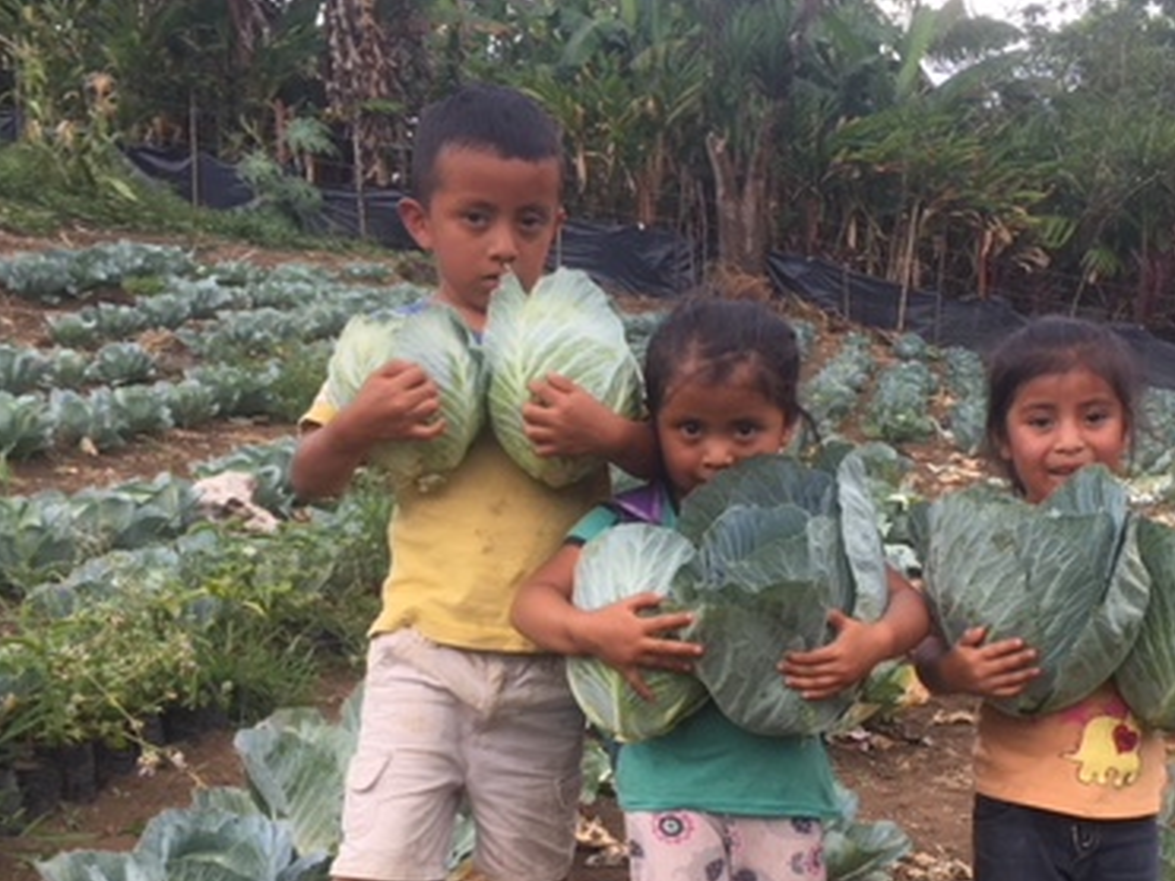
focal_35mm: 50
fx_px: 1697
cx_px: 776
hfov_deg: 37.8
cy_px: 605
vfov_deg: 28.8
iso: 25
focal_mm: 4.15
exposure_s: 1/371
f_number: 2.2
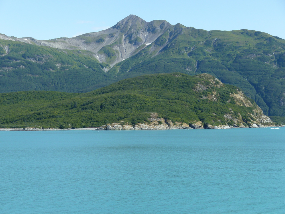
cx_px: 142
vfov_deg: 22.3
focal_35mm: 66
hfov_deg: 29.4
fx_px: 543
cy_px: 107
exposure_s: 1/250
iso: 80
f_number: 4.8
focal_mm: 11.8
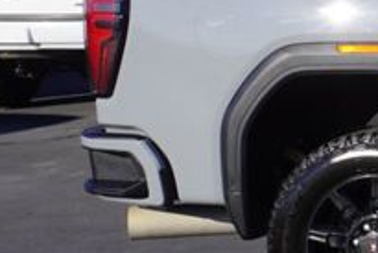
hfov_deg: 10.2
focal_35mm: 172
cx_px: 937
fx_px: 1812
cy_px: 90
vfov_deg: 8.0
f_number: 10
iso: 100
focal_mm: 23
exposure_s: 1/125
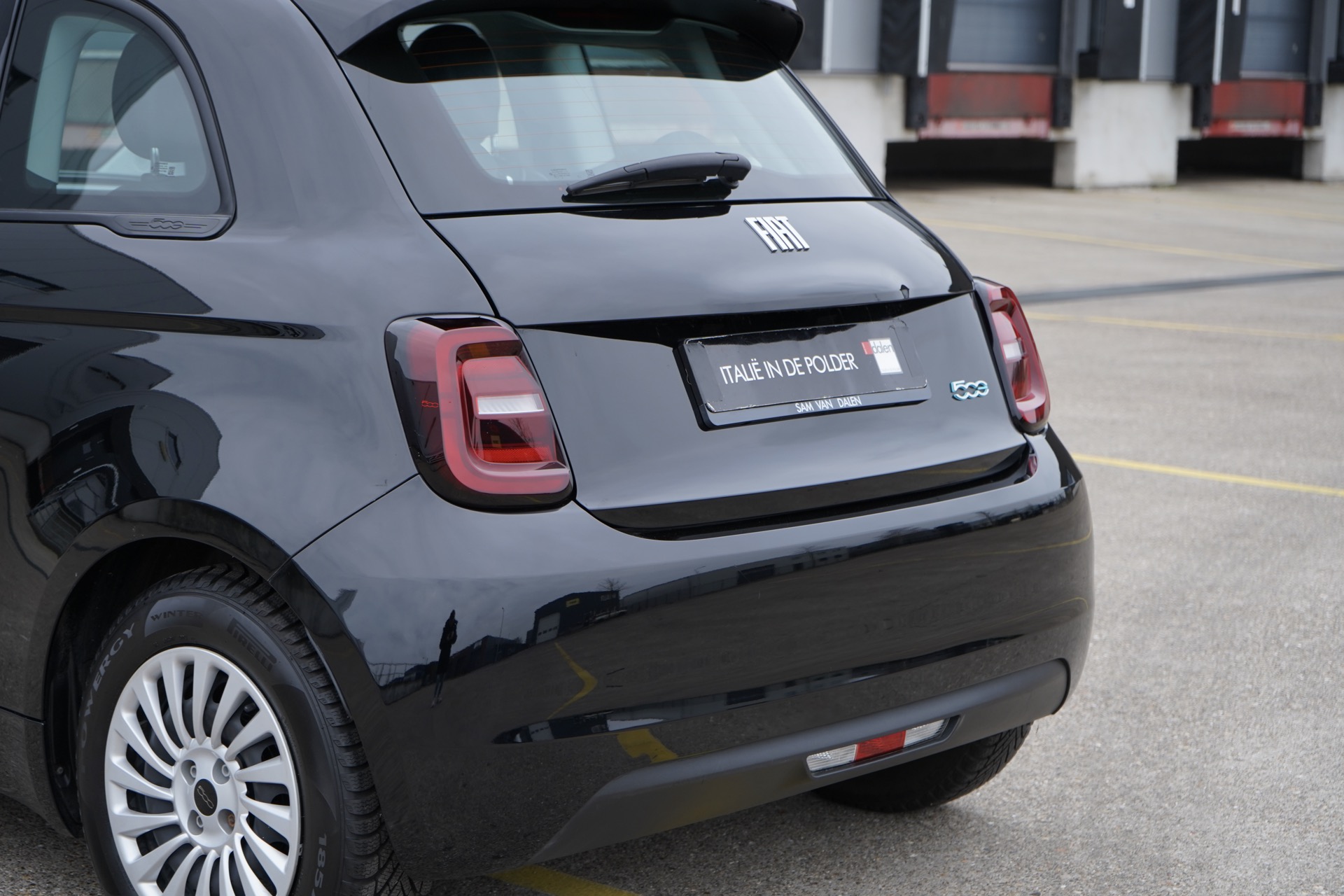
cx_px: 672
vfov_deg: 19.5
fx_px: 2613
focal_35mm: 70
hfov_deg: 28.8
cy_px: 448
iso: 320
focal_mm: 70
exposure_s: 1/80
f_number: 5.6
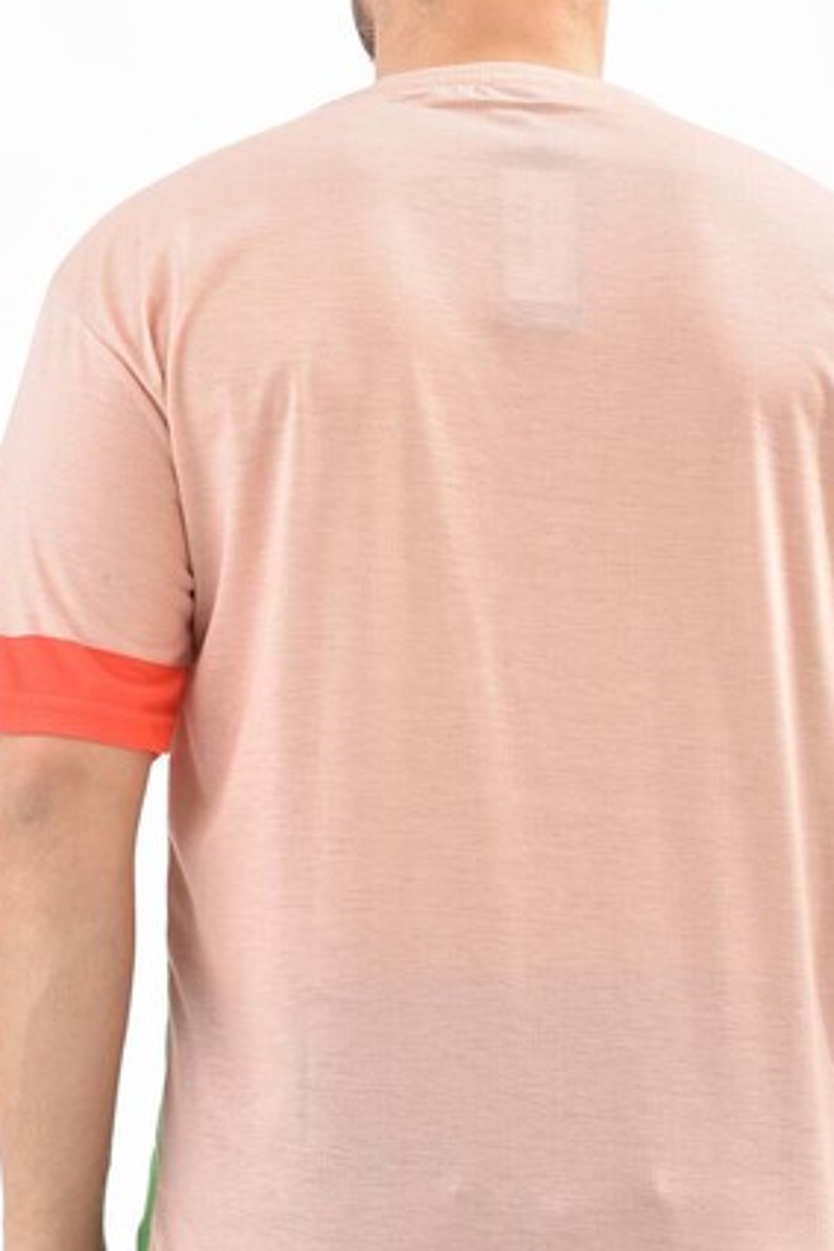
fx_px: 7088
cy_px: 599
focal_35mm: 204
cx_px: 505
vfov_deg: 10.1
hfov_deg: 6.7
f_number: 7.1
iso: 100
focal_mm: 116
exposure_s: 1/160
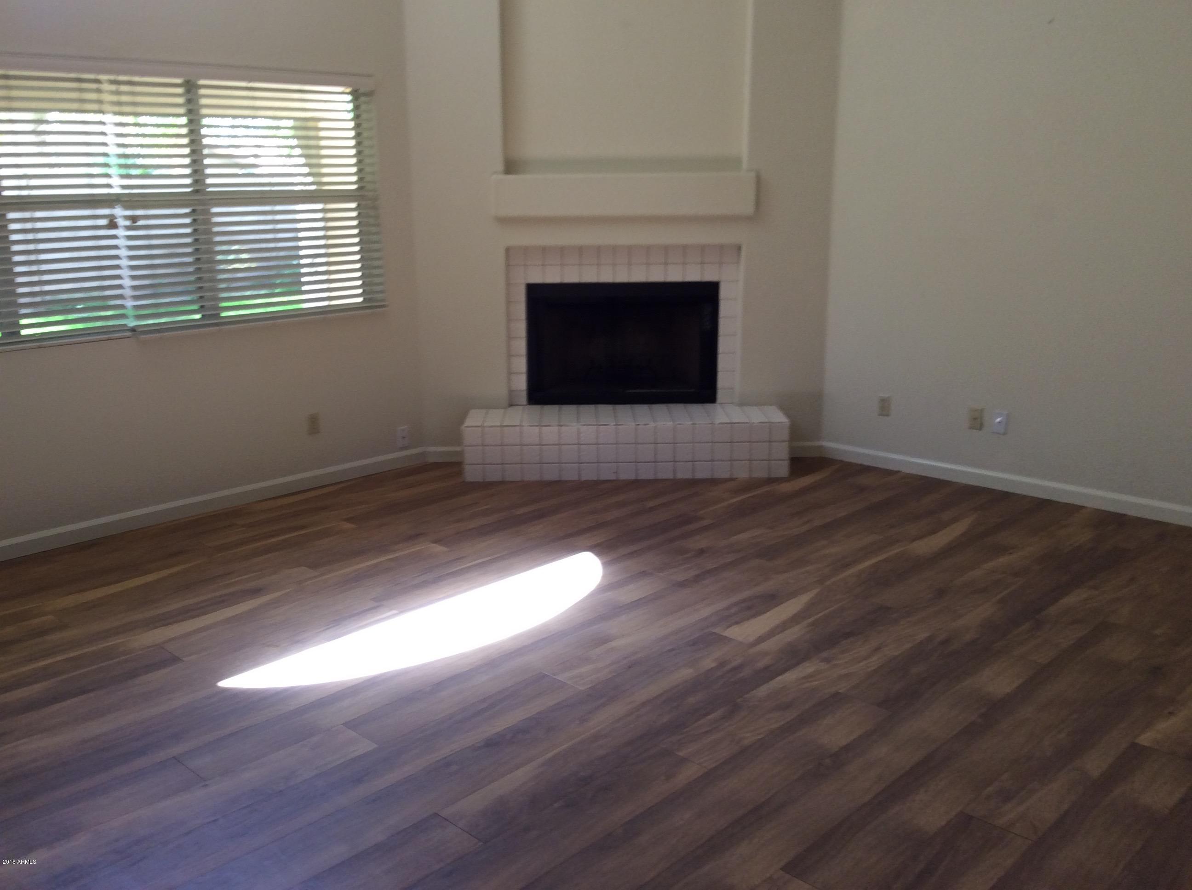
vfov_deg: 44.1
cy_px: 445
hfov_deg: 56.9
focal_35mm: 32
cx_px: 596
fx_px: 1100
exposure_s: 1/24
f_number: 2.4
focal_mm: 3.3
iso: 32
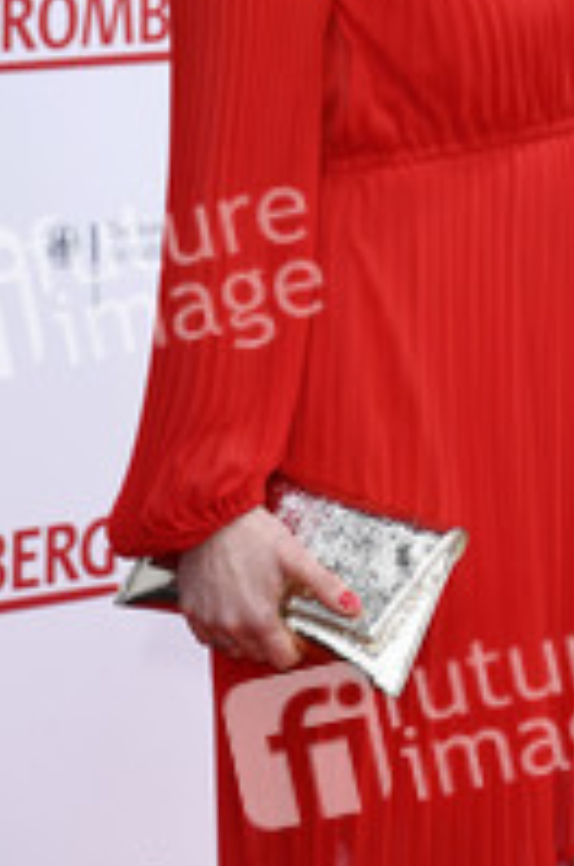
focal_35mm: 245
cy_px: 74
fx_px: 5880
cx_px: 574
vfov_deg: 8.4
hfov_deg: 5.6
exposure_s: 1/250
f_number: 5.6
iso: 640
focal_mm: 122
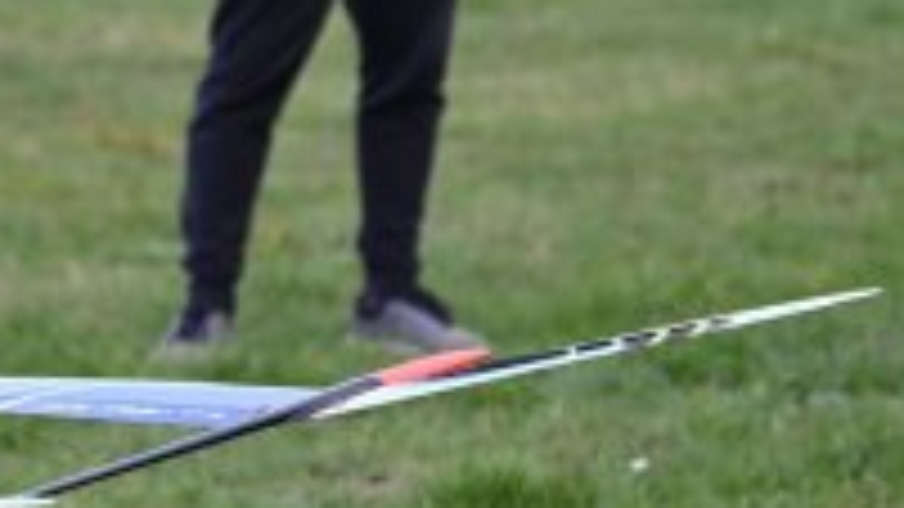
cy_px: 432
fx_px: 11169
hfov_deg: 4.6
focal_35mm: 466
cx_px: 277
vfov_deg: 2.6
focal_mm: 180
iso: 1250
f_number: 5.3
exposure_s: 1/1250
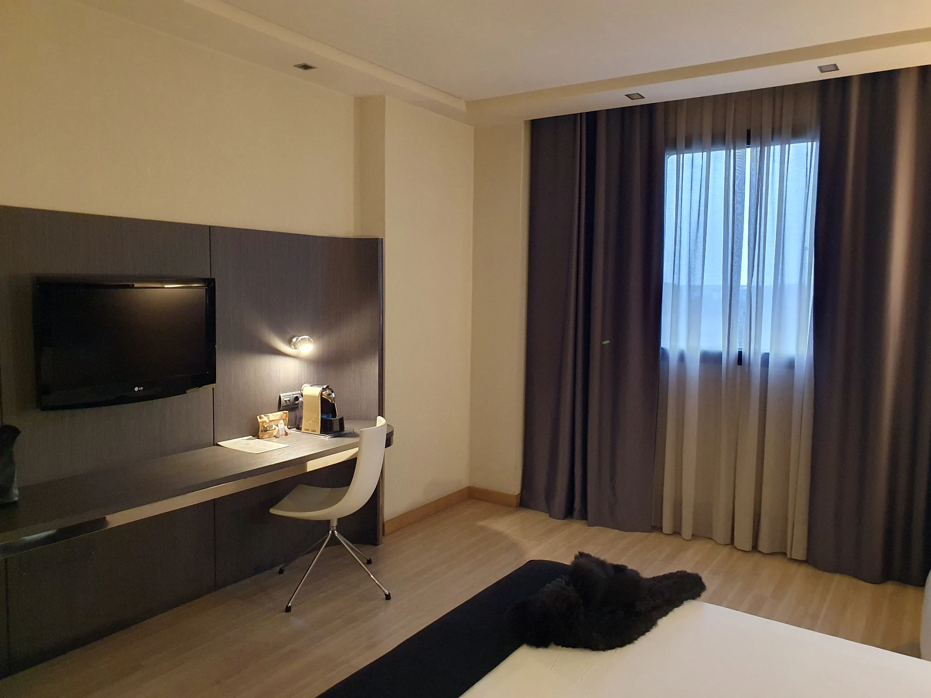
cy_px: 349
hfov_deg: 67.3
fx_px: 699
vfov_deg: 53.1
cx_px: 466
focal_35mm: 26
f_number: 2.4
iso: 640
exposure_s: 1/50
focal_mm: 4.32
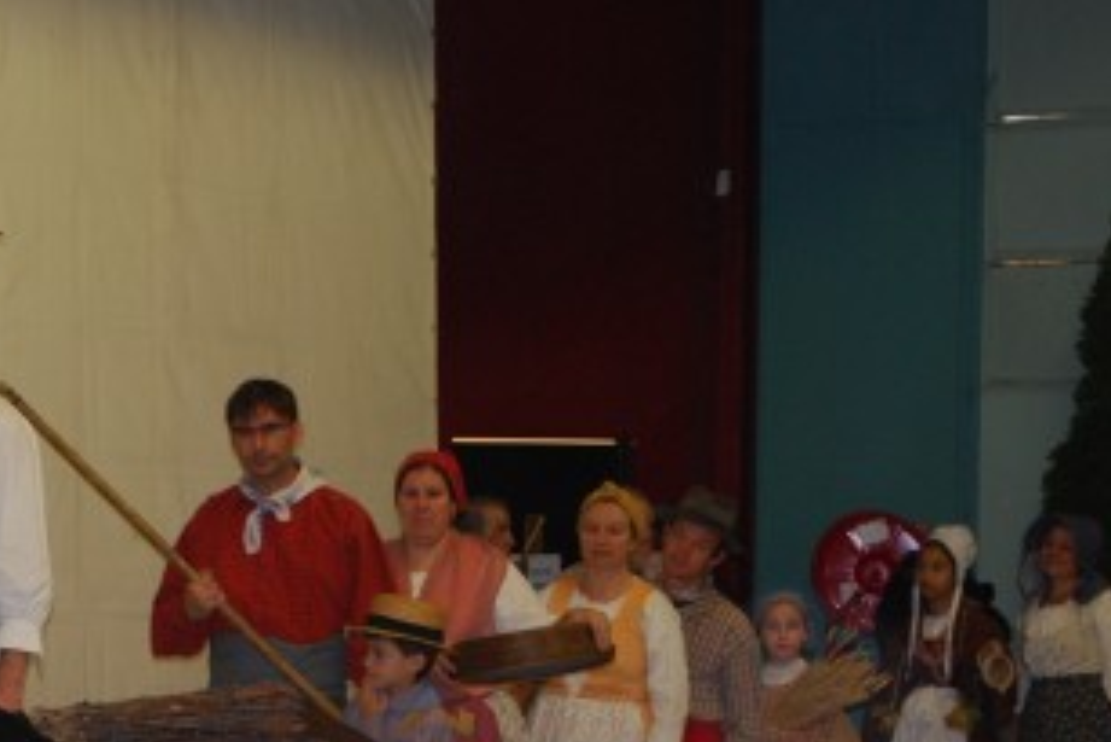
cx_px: 83
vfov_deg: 11.4
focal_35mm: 119
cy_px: 711
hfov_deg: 16.9
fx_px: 3674
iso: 500
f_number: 5.3
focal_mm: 38
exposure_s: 1/60
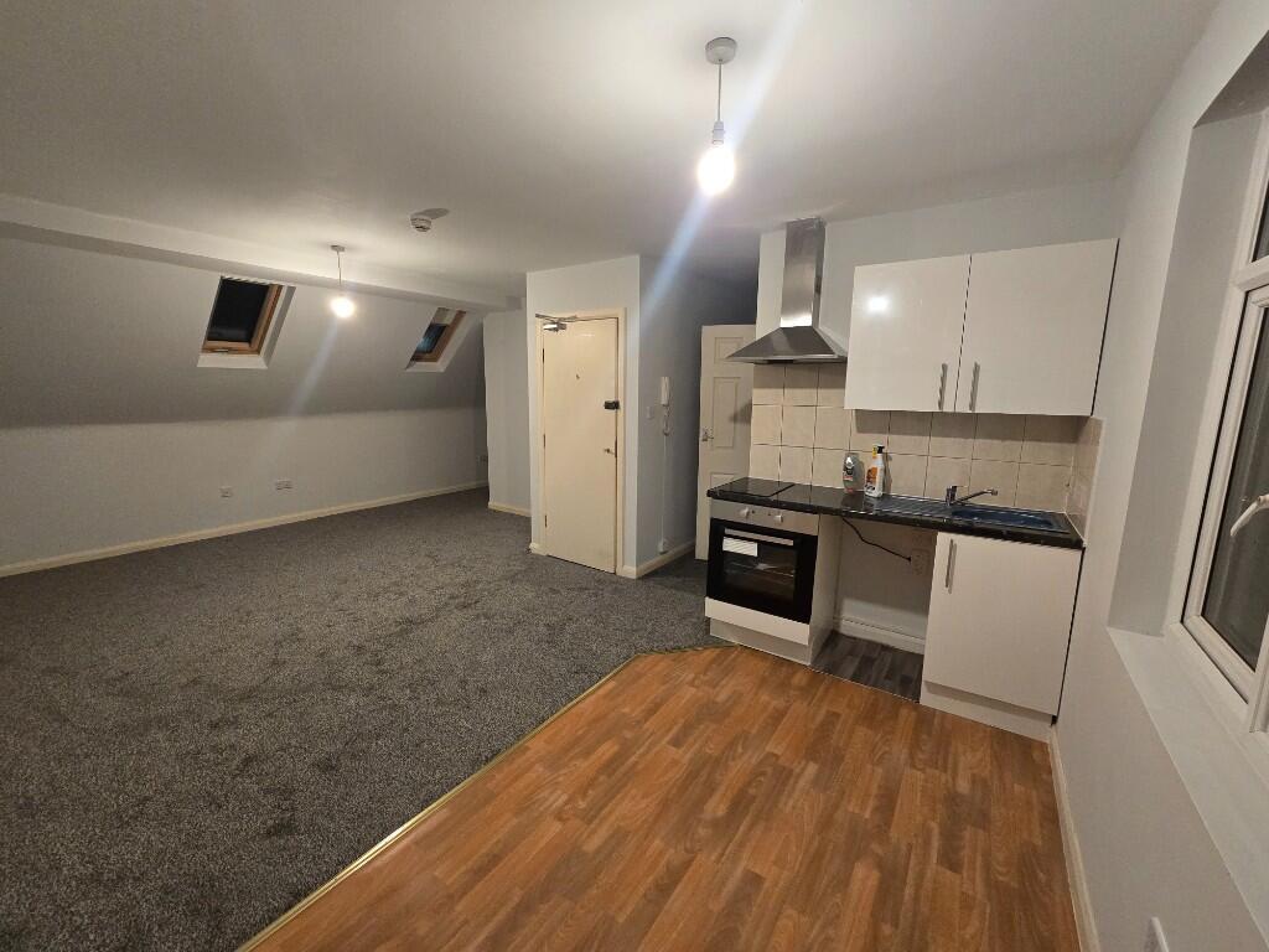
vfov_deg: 89.9
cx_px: 634
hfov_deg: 106.2
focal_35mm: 13
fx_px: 477
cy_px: 476
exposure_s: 1/50
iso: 500
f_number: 2.2
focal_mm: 2.2
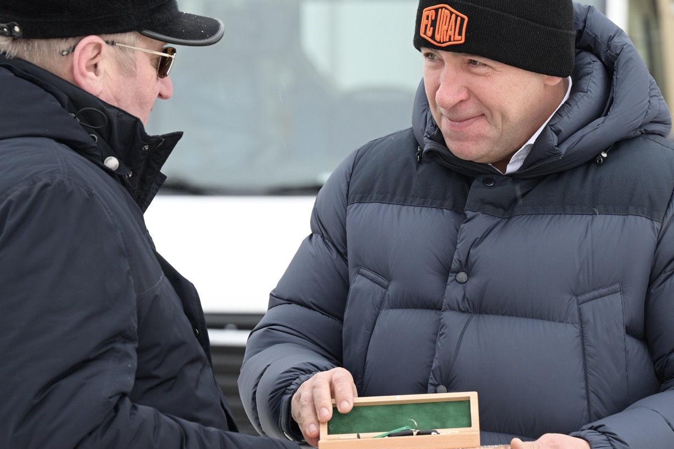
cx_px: 343
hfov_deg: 9.8
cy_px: 198
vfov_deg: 6.5
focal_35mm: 211
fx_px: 3951
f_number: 5.6
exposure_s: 1/100
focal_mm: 135
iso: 250
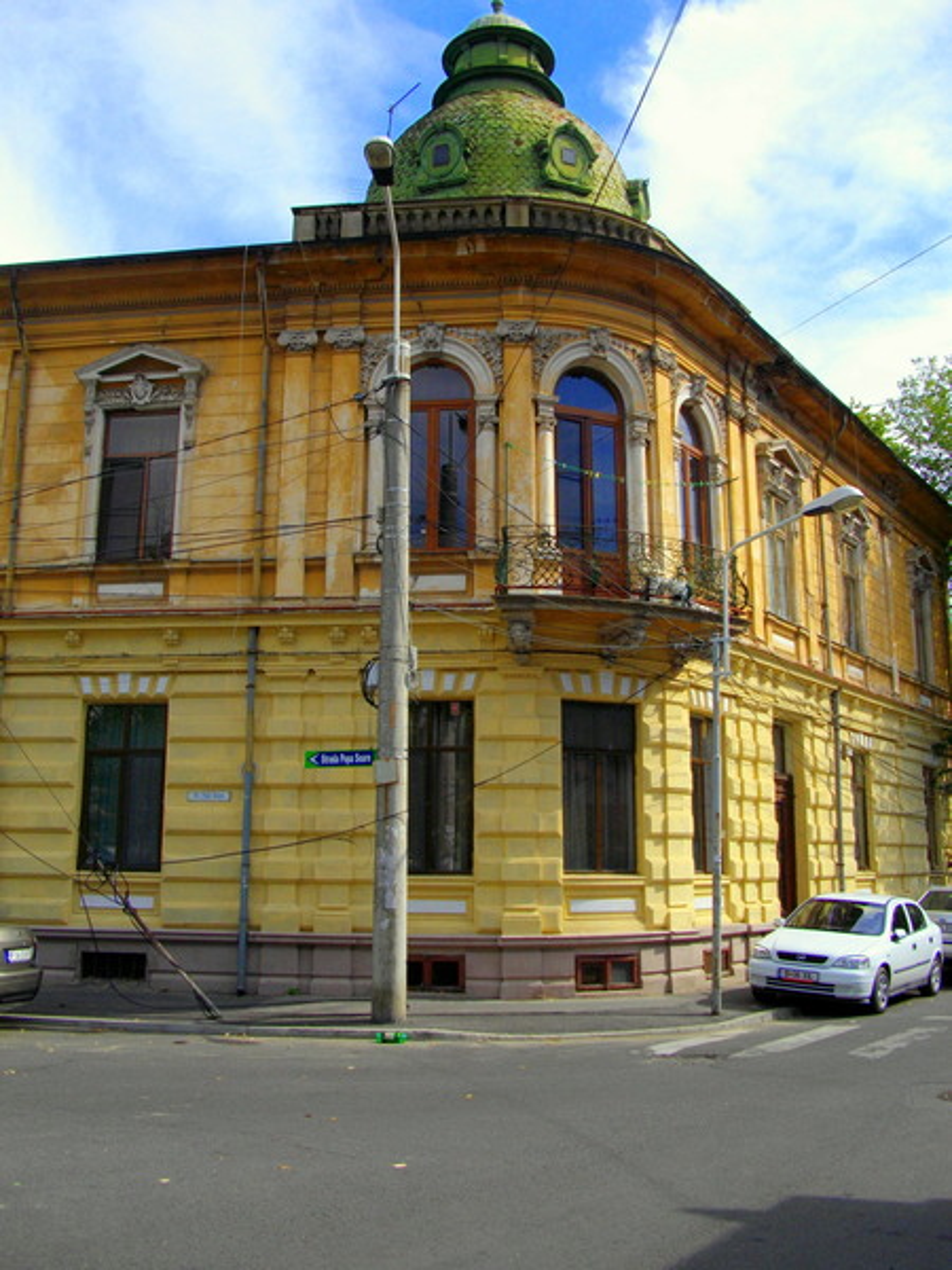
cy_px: 635
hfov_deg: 45.4
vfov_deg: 58.4
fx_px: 1137
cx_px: 476
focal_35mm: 31
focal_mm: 5.7
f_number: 8.8
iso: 100
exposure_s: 1/160
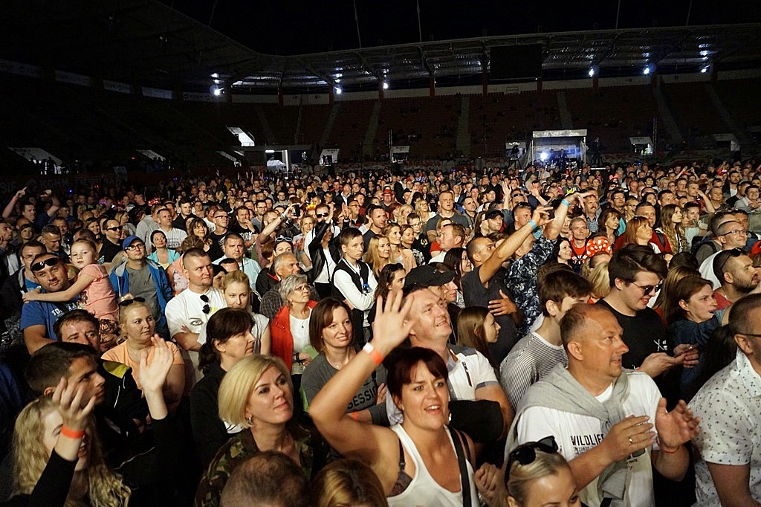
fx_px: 571
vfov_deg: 47.9
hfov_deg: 67.4
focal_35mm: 27
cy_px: 254
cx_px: 380
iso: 3200
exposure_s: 1/100
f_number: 3.5
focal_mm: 18
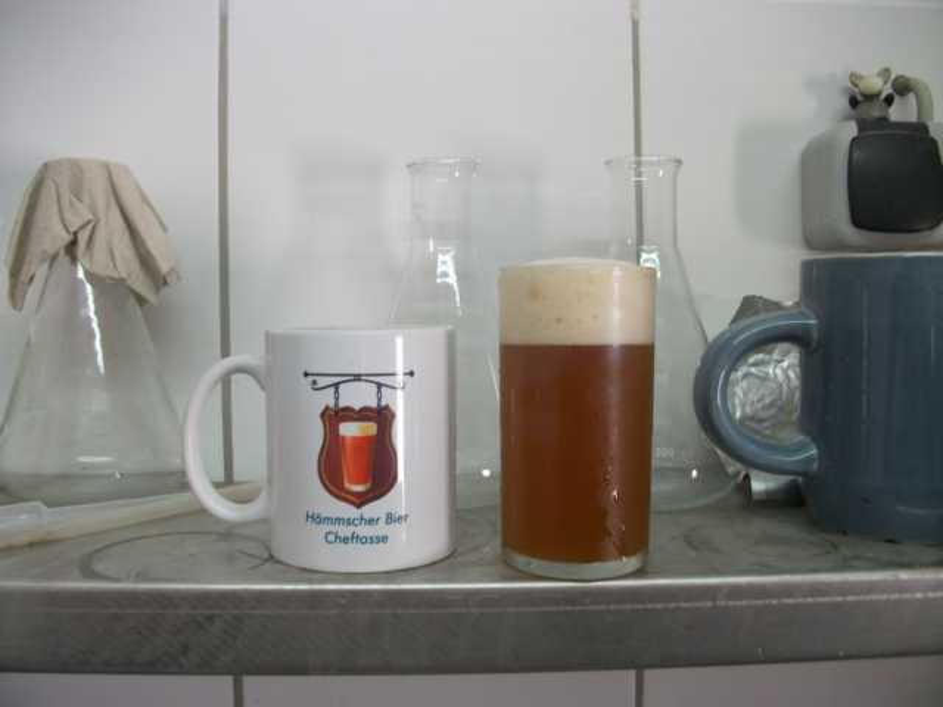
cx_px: 472
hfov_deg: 58.4
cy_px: 354
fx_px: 844
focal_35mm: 31
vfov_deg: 45.4
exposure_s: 1/40
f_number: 2.9
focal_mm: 5.7
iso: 152
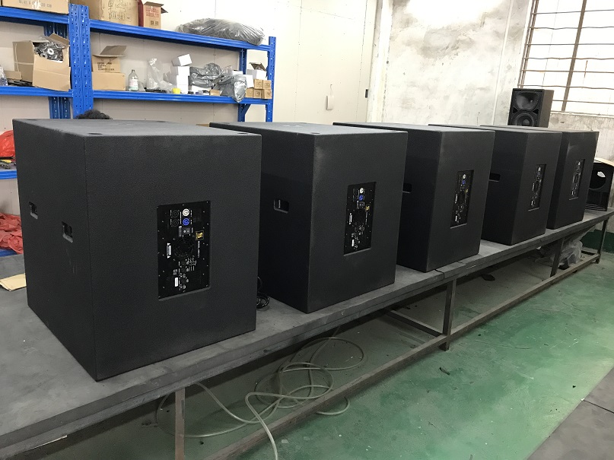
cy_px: 230
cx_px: 307
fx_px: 497
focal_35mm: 28
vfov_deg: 49.7
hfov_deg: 63.5
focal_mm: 3.99
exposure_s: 1/17
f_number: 1.8
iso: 80
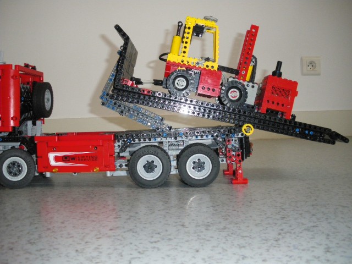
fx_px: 366
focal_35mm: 36
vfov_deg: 39.7
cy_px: 132
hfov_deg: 51.4
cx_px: 176
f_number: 3.5
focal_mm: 6.3
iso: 400
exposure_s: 1/50
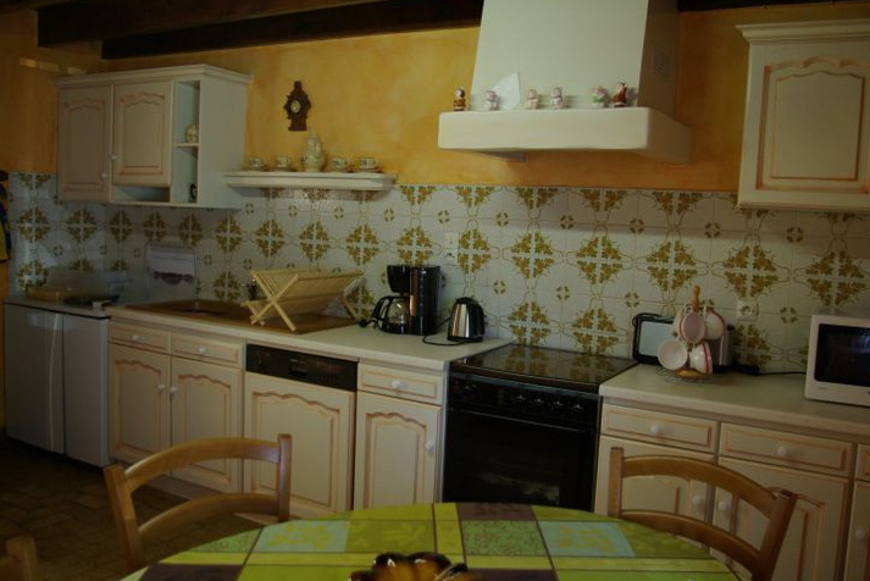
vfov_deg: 43.6
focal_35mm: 30
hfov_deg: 61.9
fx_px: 725
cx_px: 443
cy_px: 273
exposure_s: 1/20
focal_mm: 18
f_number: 3.5
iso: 400
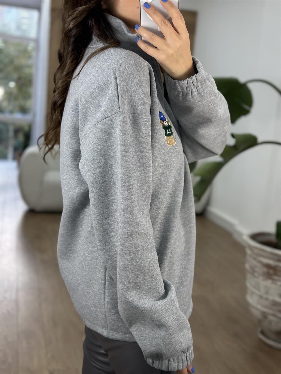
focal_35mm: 48
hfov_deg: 30.3
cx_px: 140
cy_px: 187
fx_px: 520
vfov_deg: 39.7
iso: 80
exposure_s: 1/149
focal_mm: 6.86
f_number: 1.78
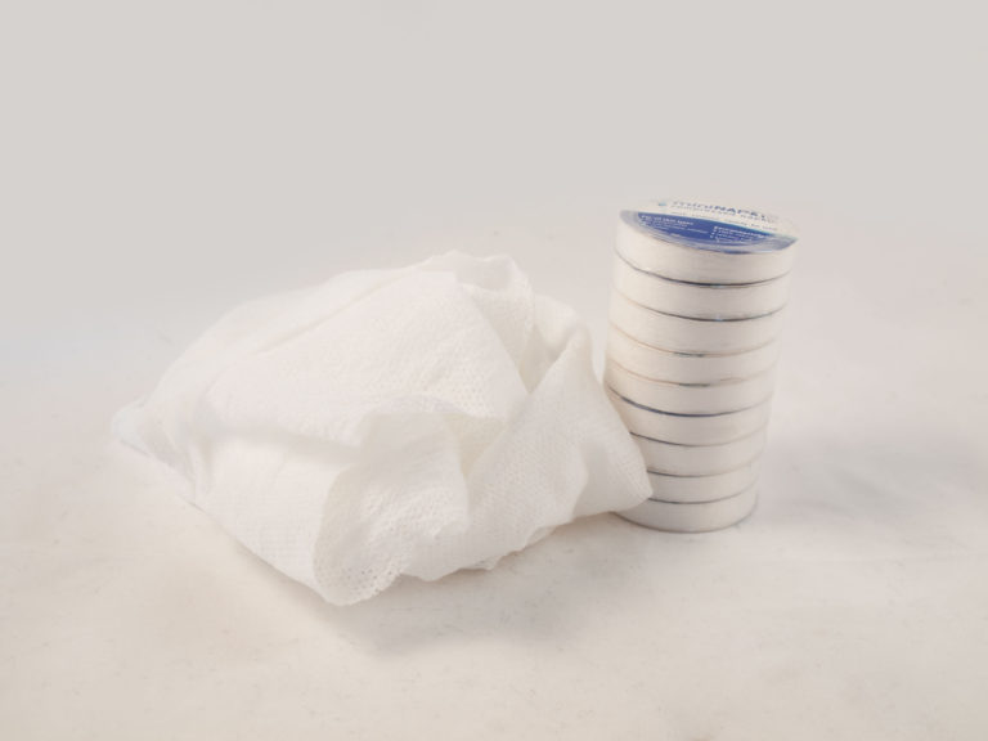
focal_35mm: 40
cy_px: 370
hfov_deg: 46.8
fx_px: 1142
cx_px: 494
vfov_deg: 36.0
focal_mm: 20
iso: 100
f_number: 5.6
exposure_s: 1.6
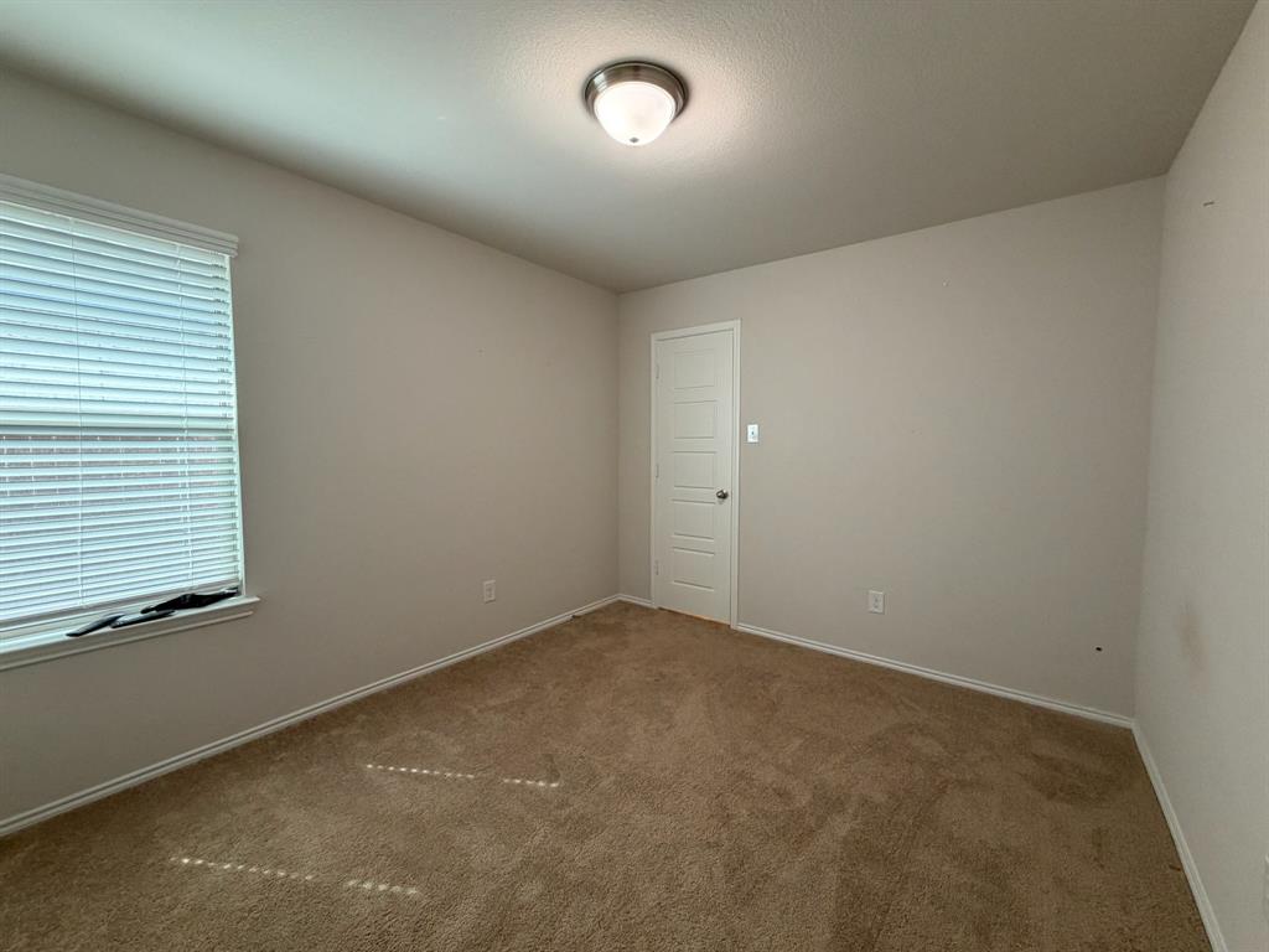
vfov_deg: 85.7
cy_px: 476
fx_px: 513
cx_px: 634
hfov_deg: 102.1
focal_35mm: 14
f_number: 2.2
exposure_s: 1/60
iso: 160
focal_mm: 2.22
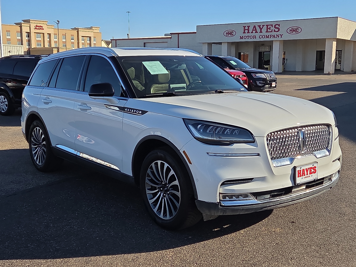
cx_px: 178
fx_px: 453
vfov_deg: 32.9
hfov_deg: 42.9
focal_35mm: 44
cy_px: 134
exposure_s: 1/1429
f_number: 1.8
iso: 25
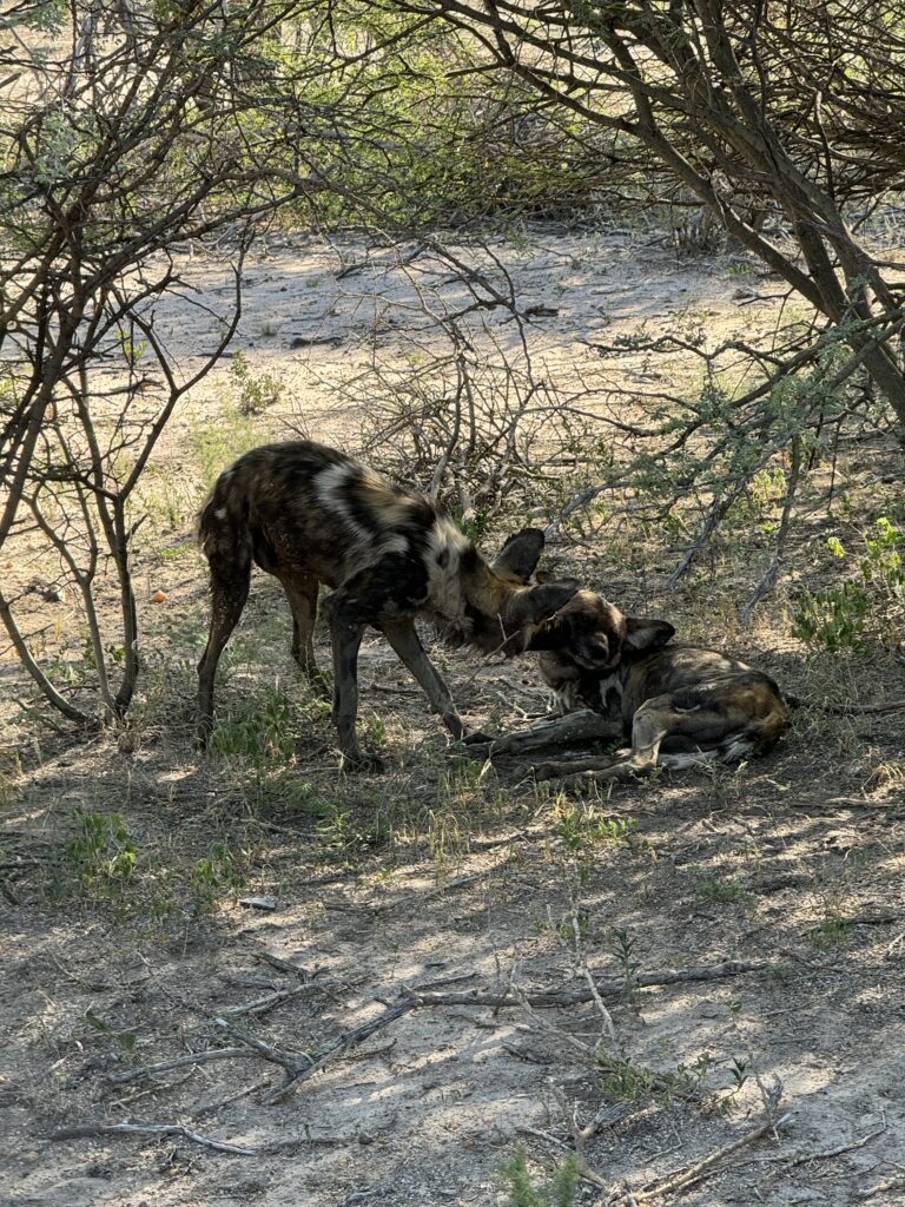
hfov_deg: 12.3
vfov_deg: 16.4
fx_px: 4183
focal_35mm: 120
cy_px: 604
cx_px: 452
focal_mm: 15.66
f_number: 2.8
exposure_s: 1/152
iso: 50
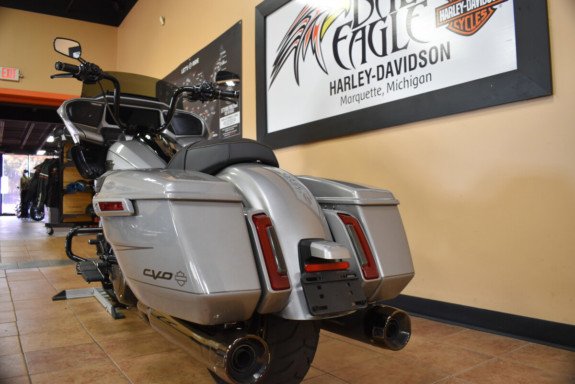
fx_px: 431
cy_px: 192
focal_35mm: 27
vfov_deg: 47.9
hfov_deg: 67.4
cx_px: 288
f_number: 4
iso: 800
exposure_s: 1/60
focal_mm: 18
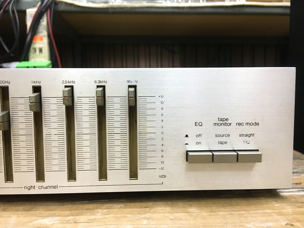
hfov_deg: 61.7
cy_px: 114
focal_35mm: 29
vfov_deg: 48.2
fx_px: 255
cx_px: 152
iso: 160
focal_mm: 4.15
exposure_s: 1/33
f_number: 2.2
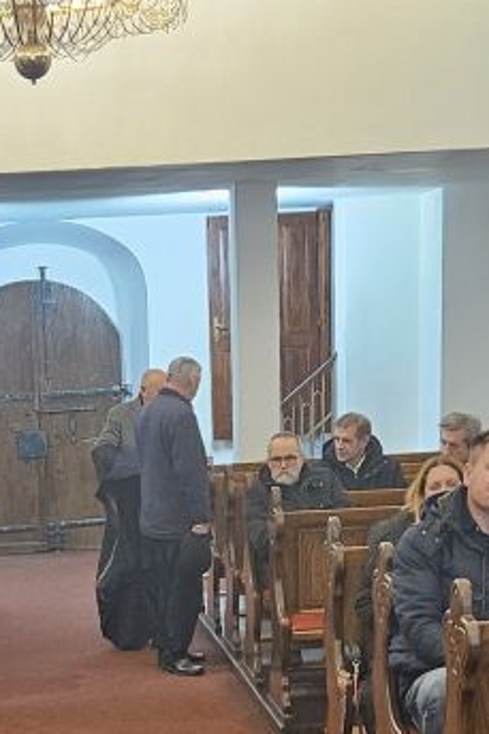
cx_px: 77
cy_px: 770
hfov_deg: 15.2
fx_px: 1815
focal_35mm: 89
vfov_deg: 21.9
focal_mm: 5.4
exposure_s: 1/50
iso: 640
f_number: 1.8
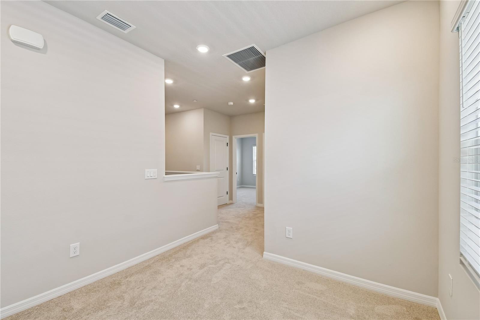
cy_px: 160
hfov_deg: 100.4
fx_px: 200
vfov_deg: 77.3
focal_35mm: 15
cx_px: 240
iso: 100
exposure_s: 1/15
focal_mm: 10
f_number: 7.1
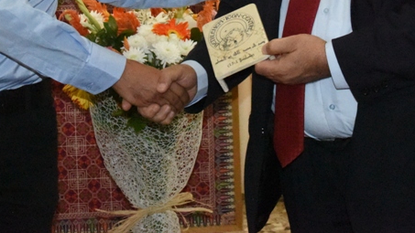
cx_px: 169
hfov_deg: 19.6
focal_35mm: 109
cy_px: -72
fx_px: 1200
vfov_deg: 10.9
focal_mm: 46
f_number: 13
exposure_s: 1/250
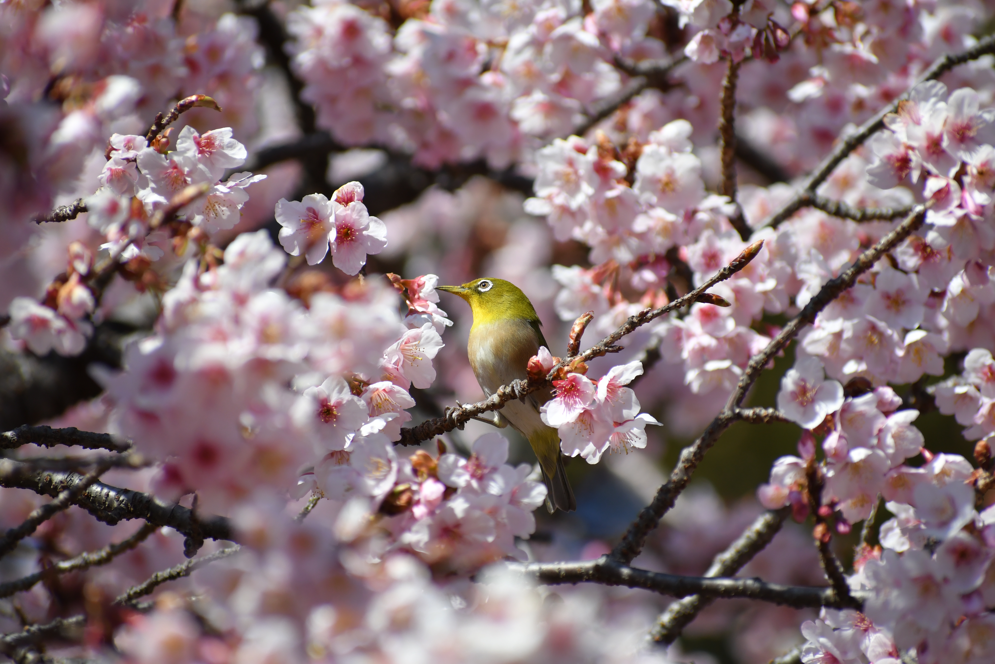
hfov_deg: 4.6
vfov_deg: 3.1
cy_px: 332
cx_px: 498
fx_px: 12437
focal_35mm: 450
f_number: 6.3
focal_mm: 300
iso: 400
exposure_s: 1/1600
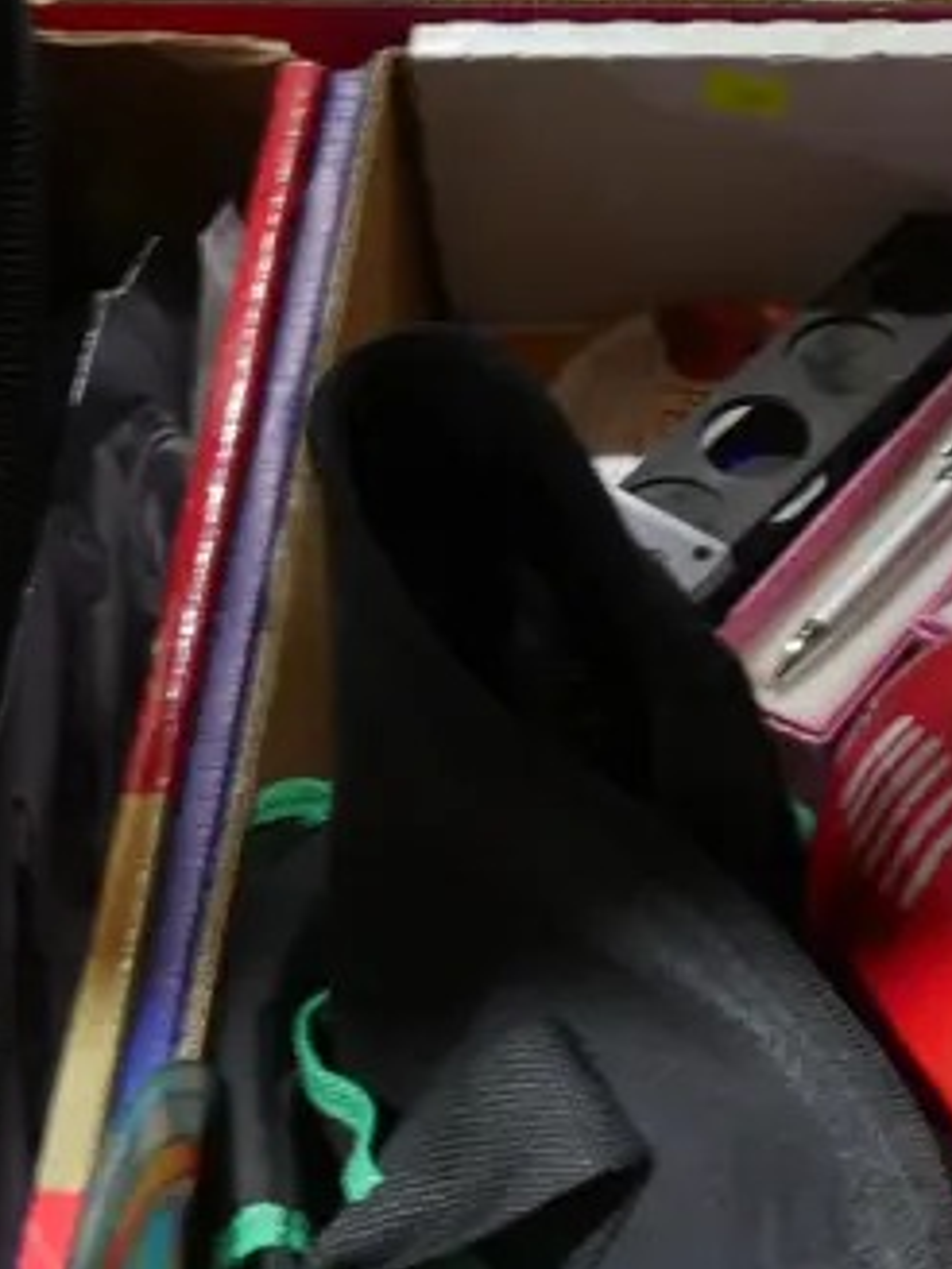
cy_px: 1025
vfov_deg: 18.4
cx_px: 1064
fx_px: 3887
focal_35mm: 106
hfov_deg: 13.7
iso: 1250
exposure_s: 1/60
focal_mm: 17
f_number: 5.6
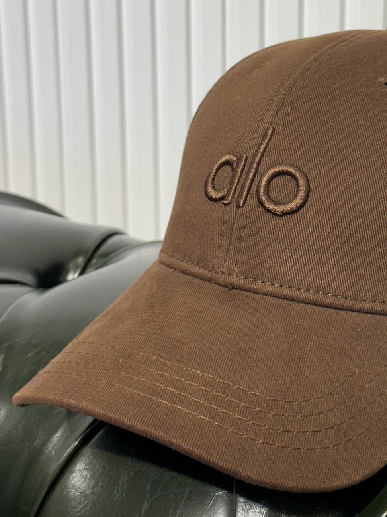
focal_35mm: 79
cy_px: 173
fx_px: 1178
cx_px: 316
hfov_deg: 18.5
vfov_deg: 24.6
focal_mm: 6.86
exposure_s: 1/100
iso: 80
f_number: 1.78
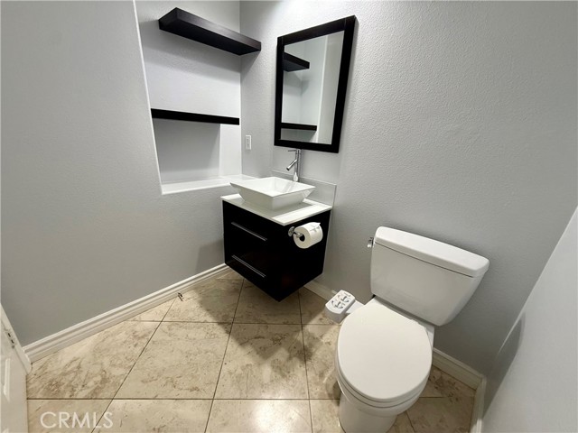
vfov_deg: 85.7
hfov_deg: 102.1
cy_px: 216
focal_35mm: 14
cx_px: 289
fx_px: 234
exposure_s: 1/120
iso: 200
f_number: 2.2
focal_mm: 2.22
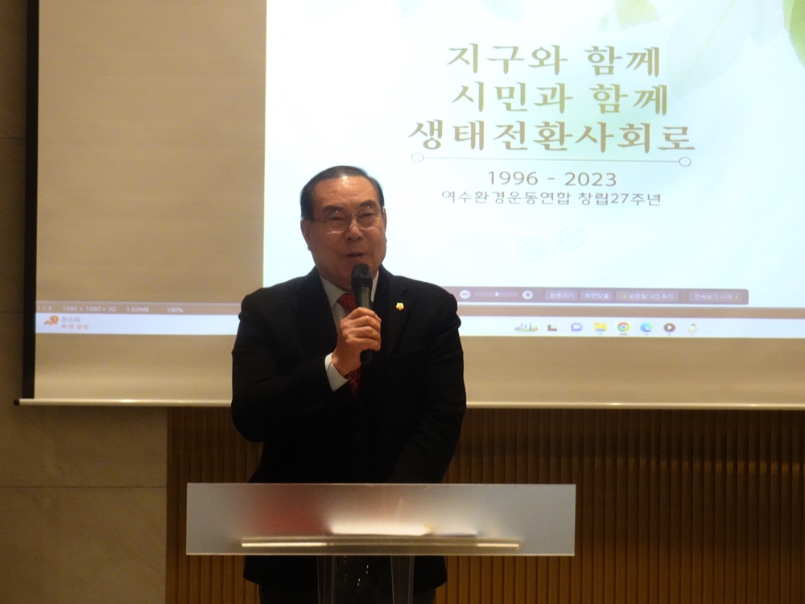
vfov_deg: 12.1
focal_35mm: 122
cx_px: 402
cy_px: 302
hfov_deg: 16.1
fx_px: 2837
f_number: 5.6
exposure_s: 1/30
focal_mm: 19.38
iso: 800
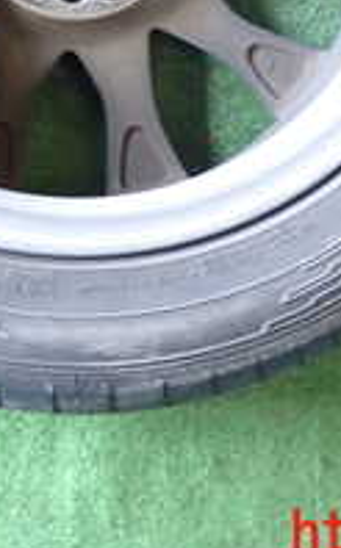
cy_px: -53
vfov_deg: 19.4
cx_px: 86
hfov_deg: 12.6
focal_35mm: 103
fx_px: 1538
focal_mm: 5.79
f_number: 2.4
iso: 320
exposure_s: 1/30
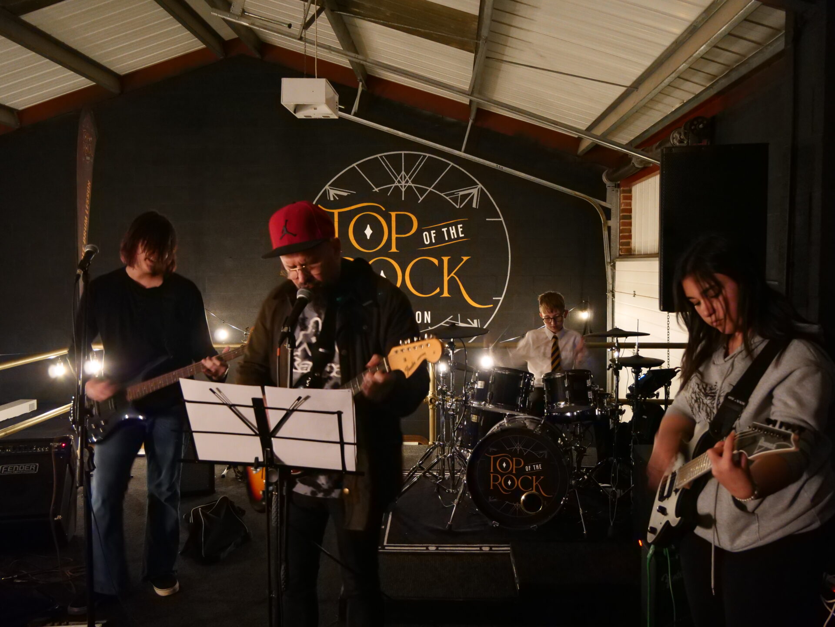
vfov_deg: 41.8
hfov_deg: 54.0
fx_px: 820
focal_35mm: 34
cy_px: 314
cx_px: 418
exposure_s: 1/15
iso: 3200
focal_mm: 17
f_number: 3.8
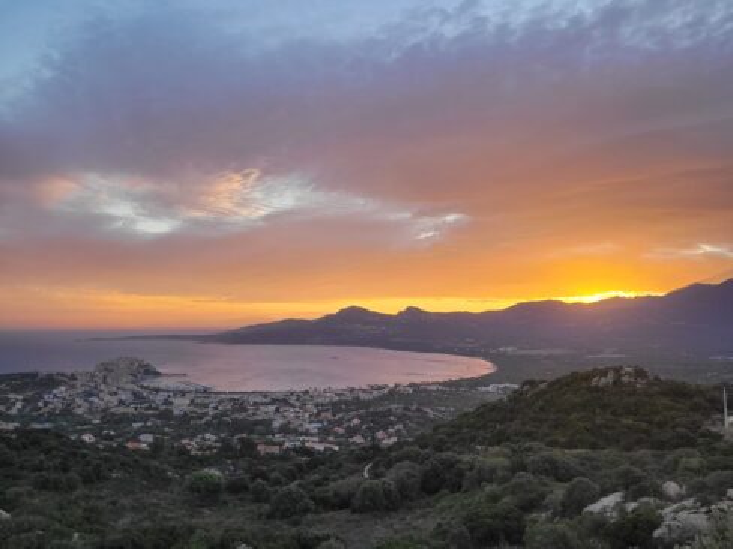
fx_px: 551
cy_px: 274
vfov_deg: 53.1
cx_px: 366
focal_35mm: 26
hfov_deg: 67.3
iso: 40
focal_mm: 5.4
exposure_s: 1/216
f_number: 1.8
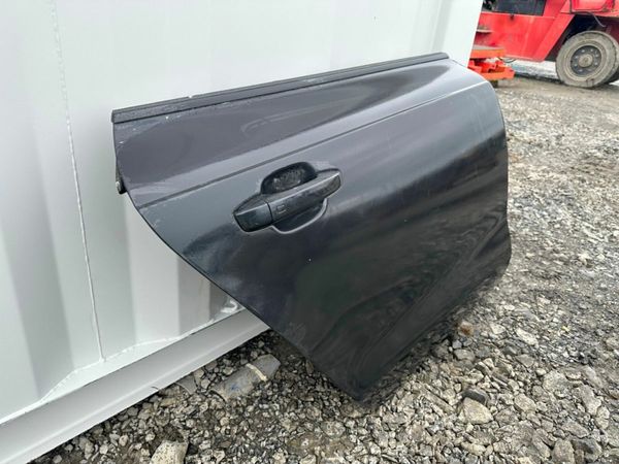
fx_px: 429
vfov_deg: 56.8
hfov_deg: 71.6
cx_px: 310
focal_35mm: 24
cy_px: 232
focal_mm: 6.86
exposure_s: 1/271
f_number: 1.78
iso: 80
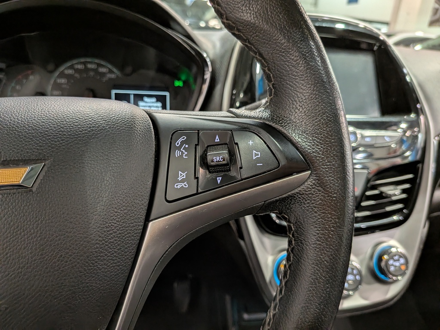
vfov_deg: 56.8
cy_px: 165
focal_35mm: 24
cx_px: 220
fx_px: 305
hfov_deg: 71.6
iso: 323
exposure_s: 1/50
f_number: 1.7
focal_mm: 4.53
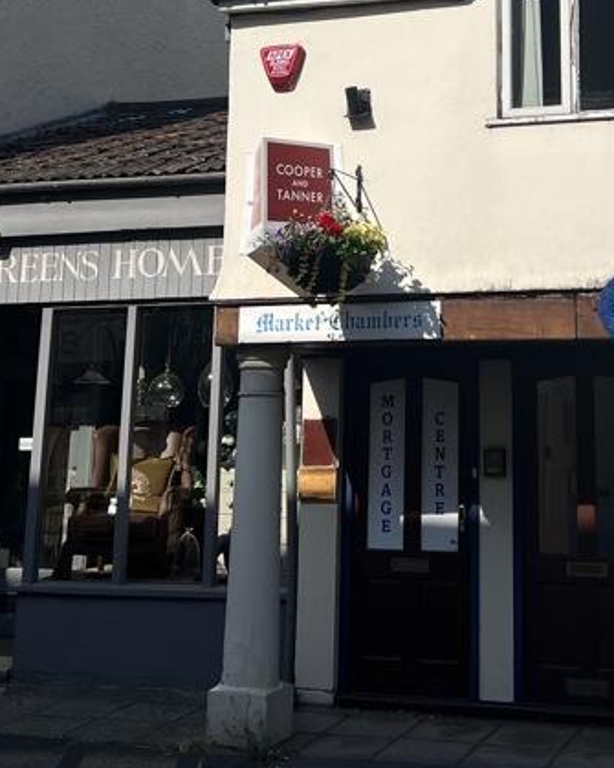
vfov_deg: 29.3
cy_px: 82
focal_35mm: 62
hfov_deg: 24.3
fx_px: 1409
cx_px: 458
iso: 50
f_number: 1.5
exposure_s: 1/8000
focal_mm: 5.7
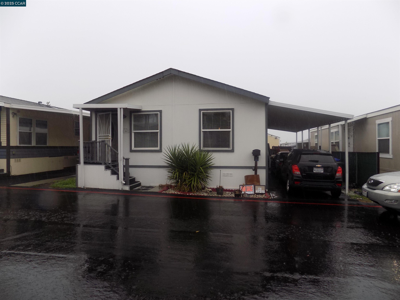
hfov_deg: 73.9
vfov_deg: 58.9
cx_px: 200
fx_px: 266
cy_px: 150
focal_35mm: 23
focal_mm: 4
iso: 80
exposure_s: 1/125
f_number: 3.1
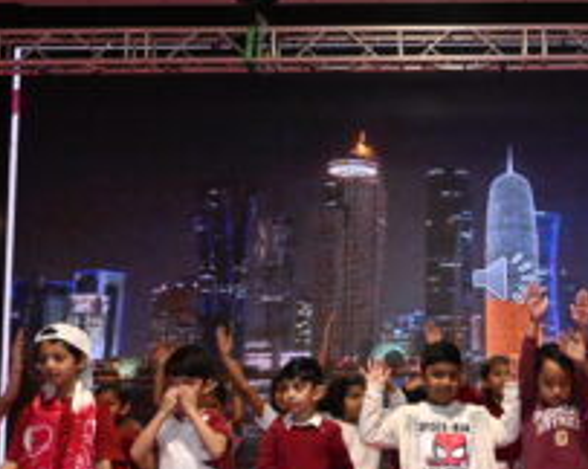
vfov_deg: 19.9
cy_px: 246
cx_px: 521
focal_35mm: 77
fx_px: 1337
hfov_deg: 24.2
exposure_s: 1/80
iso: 640
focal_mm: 20.5
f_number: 4.5
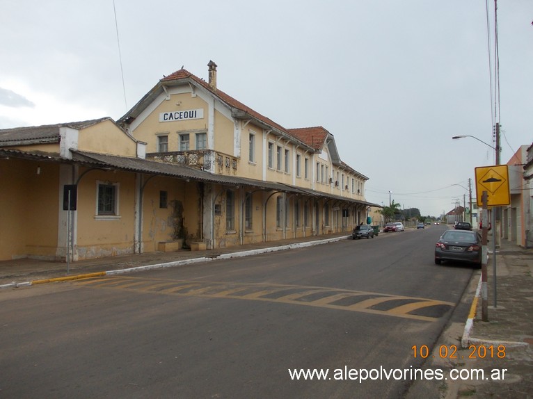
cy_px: 200
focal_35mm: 28
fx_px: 431
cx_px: 266
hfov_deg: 63.5
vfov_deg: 49.7
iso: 80
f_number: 2.7
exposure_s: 1/320
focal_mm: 4
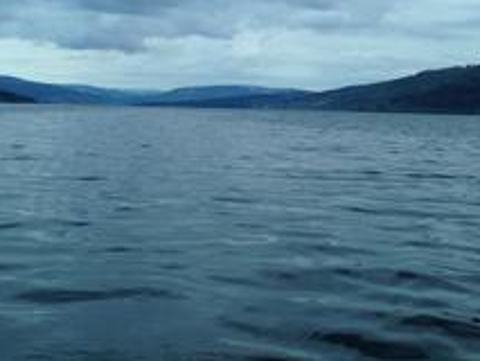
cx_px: 214
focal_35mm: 62
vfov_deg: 23.3
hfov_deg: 31.2
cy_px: 63
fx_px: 860
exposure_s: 1/20
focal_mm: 4.12
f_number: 2.4
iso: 64
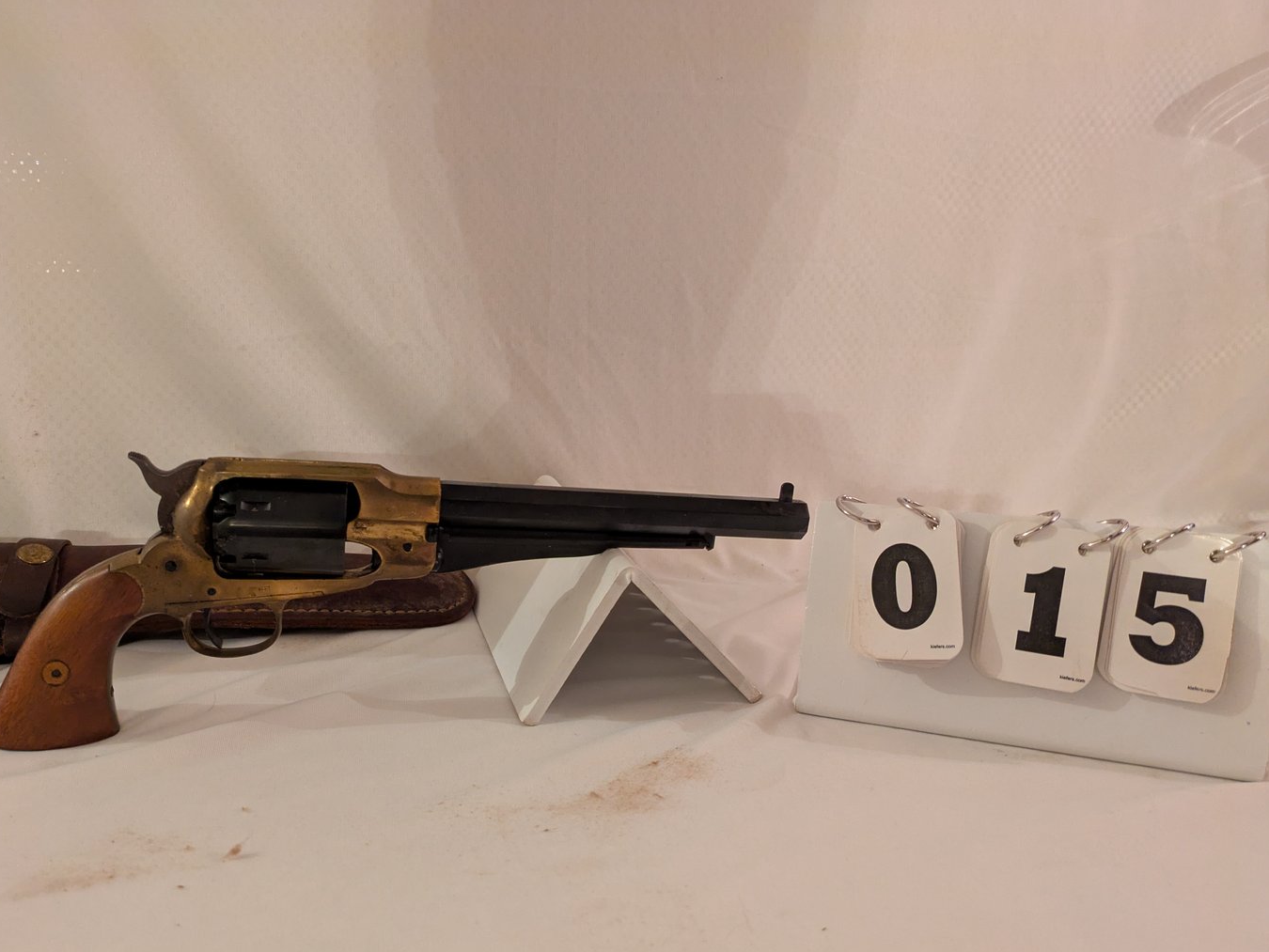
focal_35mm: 28
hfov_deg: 63.3
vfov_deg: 49.7
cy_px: 531
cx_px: 562
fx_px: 1027
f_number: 1.89
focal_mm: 5.43
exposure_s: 1/24
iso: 936
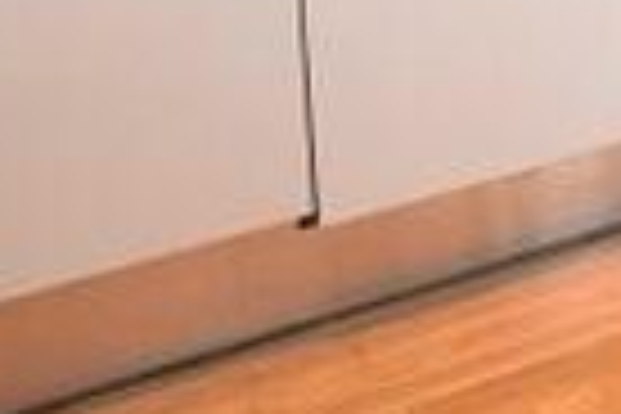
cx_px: 1161
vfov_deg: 14.4
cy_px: -450
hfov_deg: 19.1
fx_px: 1311
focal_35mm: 76
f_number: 5.6
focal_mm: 10
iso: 800
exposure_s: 1/125
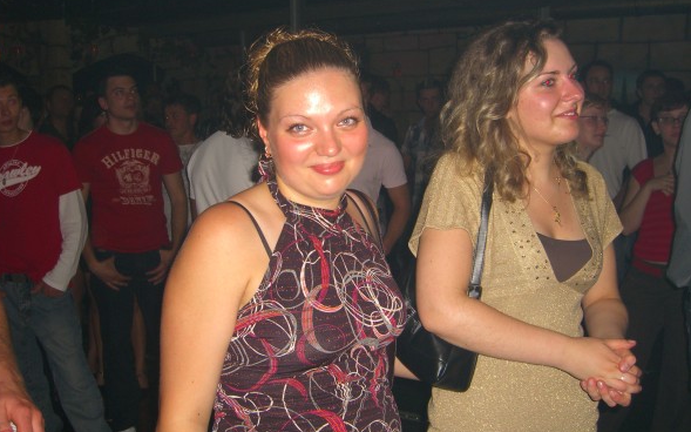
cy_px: 214
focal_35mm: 41
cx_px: 340
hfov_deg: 48.2
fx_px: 772
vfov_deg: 31.2
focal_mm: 7.9
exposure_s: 1/60
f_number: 2.8
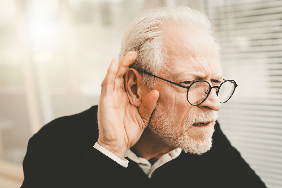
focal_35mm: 50
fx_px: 392
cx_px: 141
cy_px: 94
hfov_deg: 39.6
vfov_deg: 27.0
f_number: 3.2
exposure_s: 1/200
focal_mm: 50
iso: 400
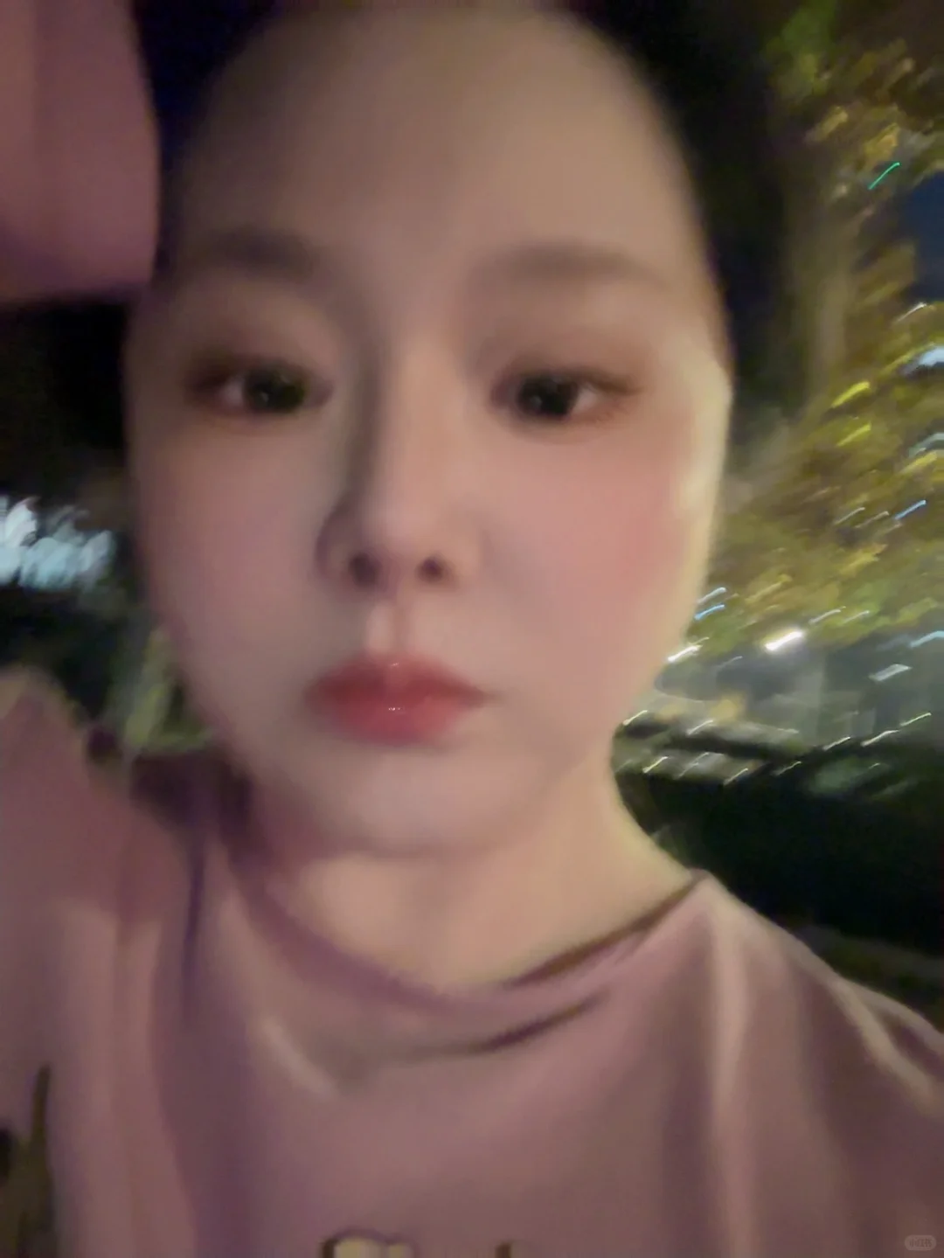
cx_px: 472
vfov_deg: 60.0
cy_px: 629
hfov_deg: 46.8
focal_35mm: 30
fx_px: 1090
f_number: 1.9
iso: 2000
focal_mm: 2.69
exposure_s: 1/16
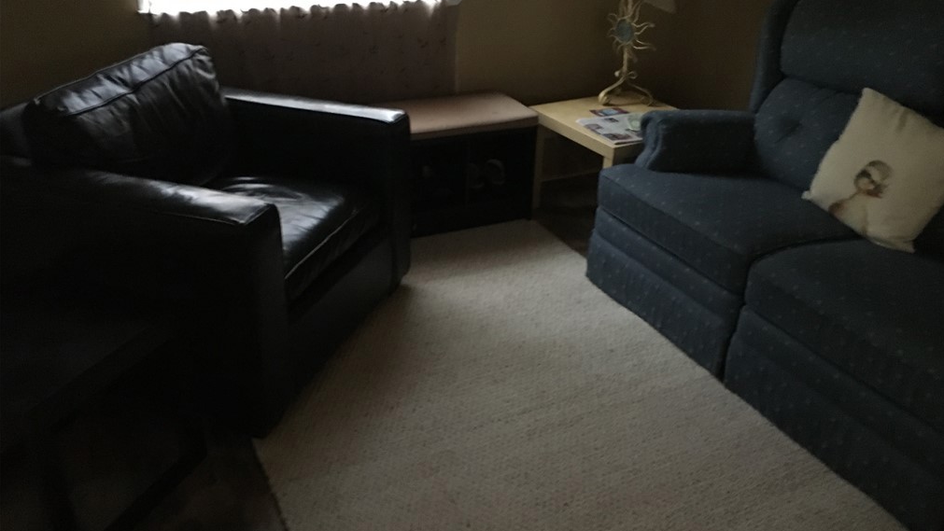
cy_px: 224
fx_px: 801
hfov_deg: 61.0
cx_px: 477
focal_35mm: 32
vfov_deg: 36.6
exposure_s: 1/15
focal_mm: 4.15
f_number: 2.2
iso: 320
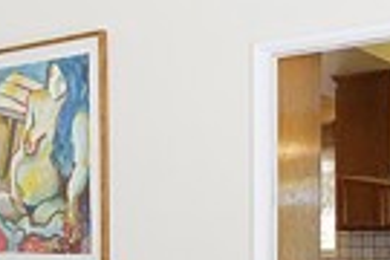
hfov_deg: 24.0
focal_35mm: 79
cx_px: -40
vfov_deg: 16.7
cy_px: 298
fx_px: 856
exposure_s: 1/40
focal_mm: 8
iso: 1000
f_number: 8
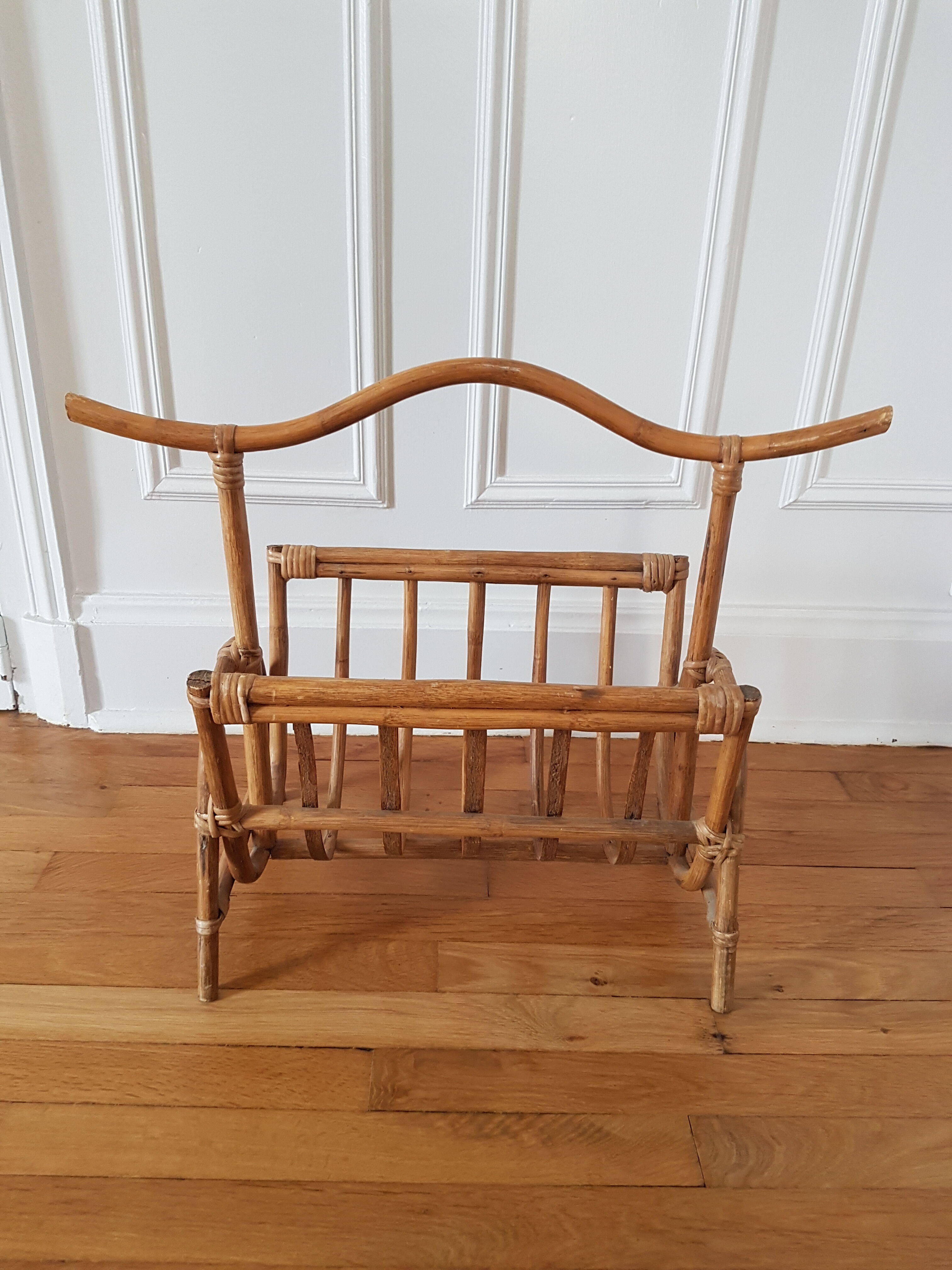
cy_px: 635
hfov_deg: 53.1
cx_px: 476
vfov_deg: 67.3
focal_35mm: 26
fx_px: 953
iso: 160
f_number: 1.7
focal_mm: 4.2
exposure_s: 1/30
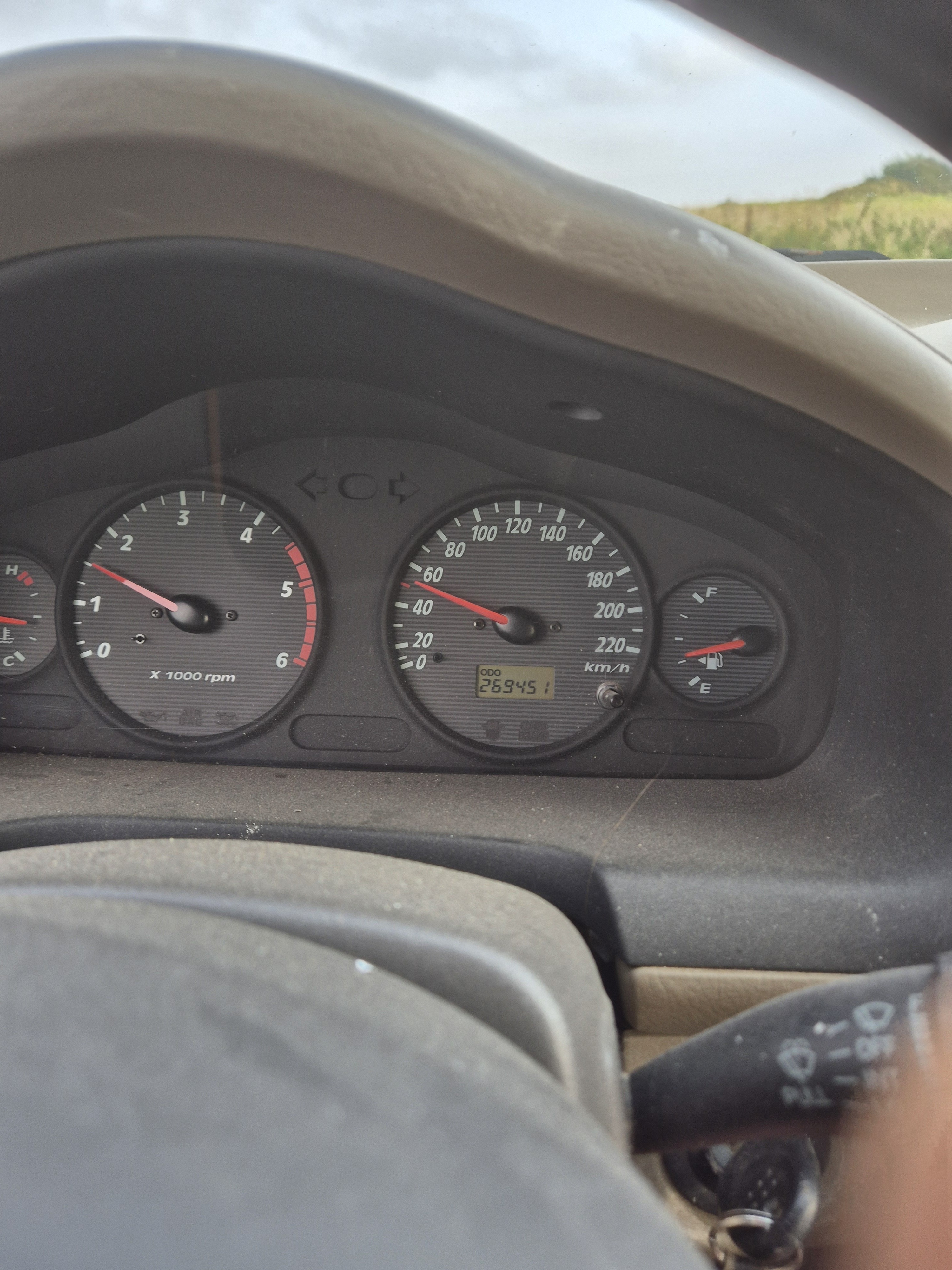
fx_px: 843
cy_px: 635
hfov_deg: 58.9
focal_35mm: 23
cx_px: 476
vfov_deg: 73.9
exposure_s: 1/180
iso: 32
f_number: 1.8
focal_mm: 5.4
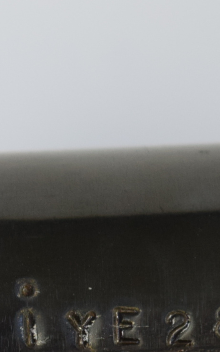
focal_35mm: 342
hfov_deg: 3.8
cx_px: -242
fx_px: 3282
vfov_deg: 6.1
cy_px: 334
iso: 900
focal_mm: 55
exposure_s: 1/60
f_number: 5.6
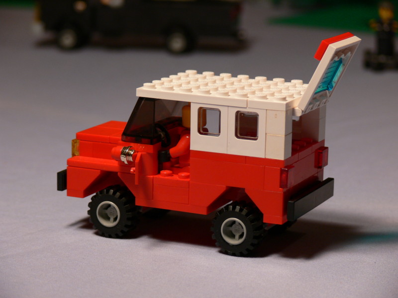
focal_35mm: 122
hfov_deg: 16.1
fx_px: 1403
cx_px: 199
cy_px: 149
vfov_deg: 12.1
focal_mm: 25.7
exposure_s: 1/30
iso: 100
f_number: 3.6
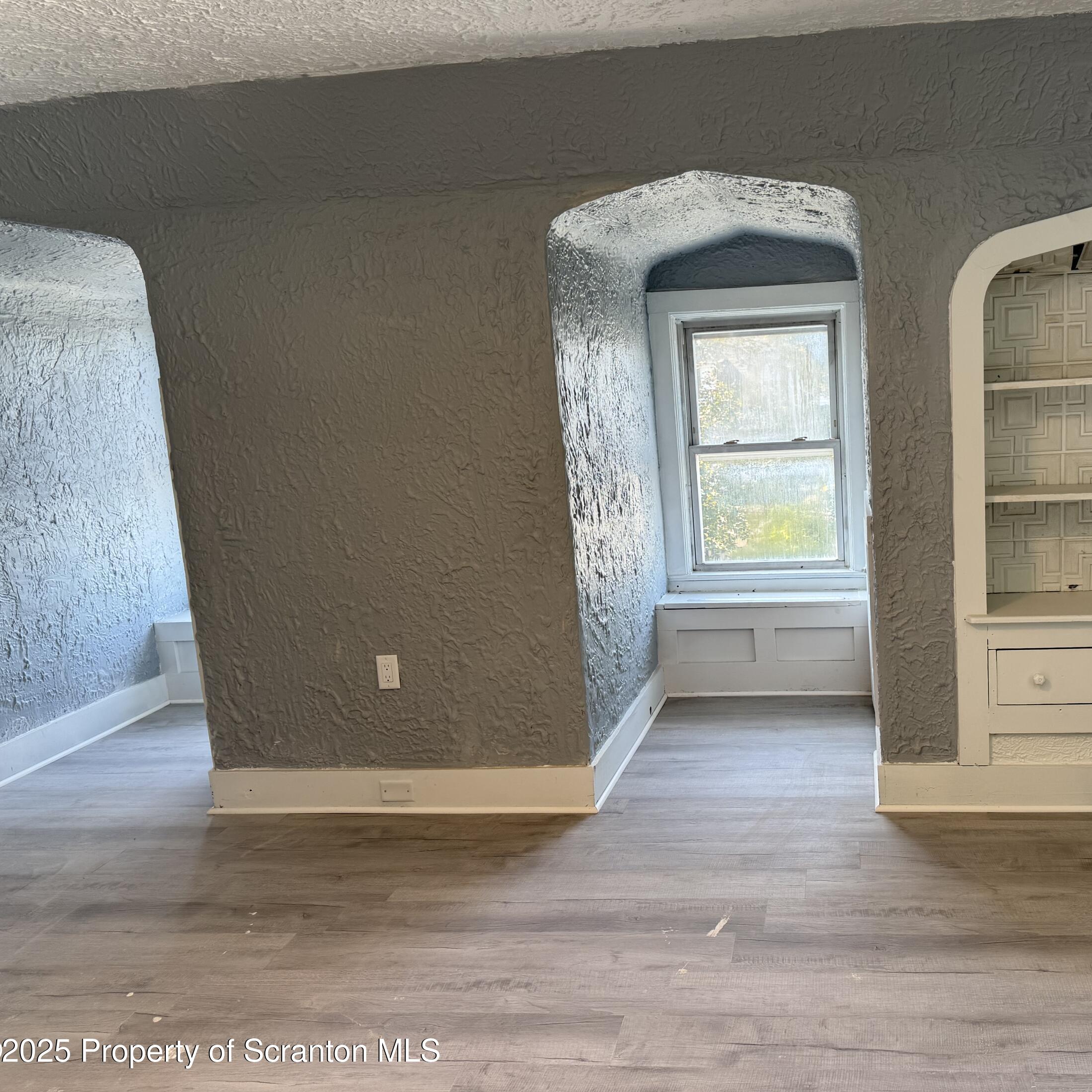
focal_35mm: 29
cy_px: 542
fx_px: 1035
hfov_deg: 54.6
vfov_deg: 55.6
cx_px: 722
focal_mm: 6.76
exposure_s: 1/121
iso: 100
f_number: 1.78
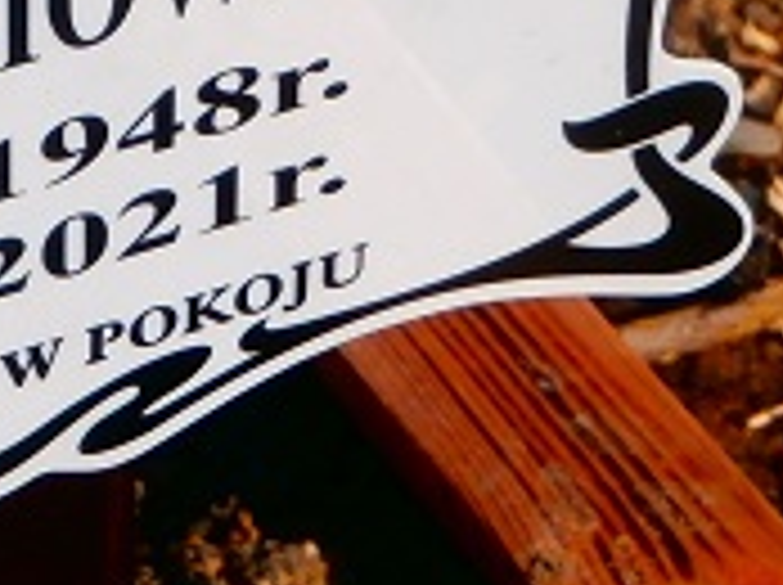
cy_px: 22
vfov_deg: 4.7
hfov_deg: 6.2
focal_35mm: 317
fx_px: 7161
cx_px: 0
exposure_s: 1/1000
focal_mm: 15.16
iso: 100
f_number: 5
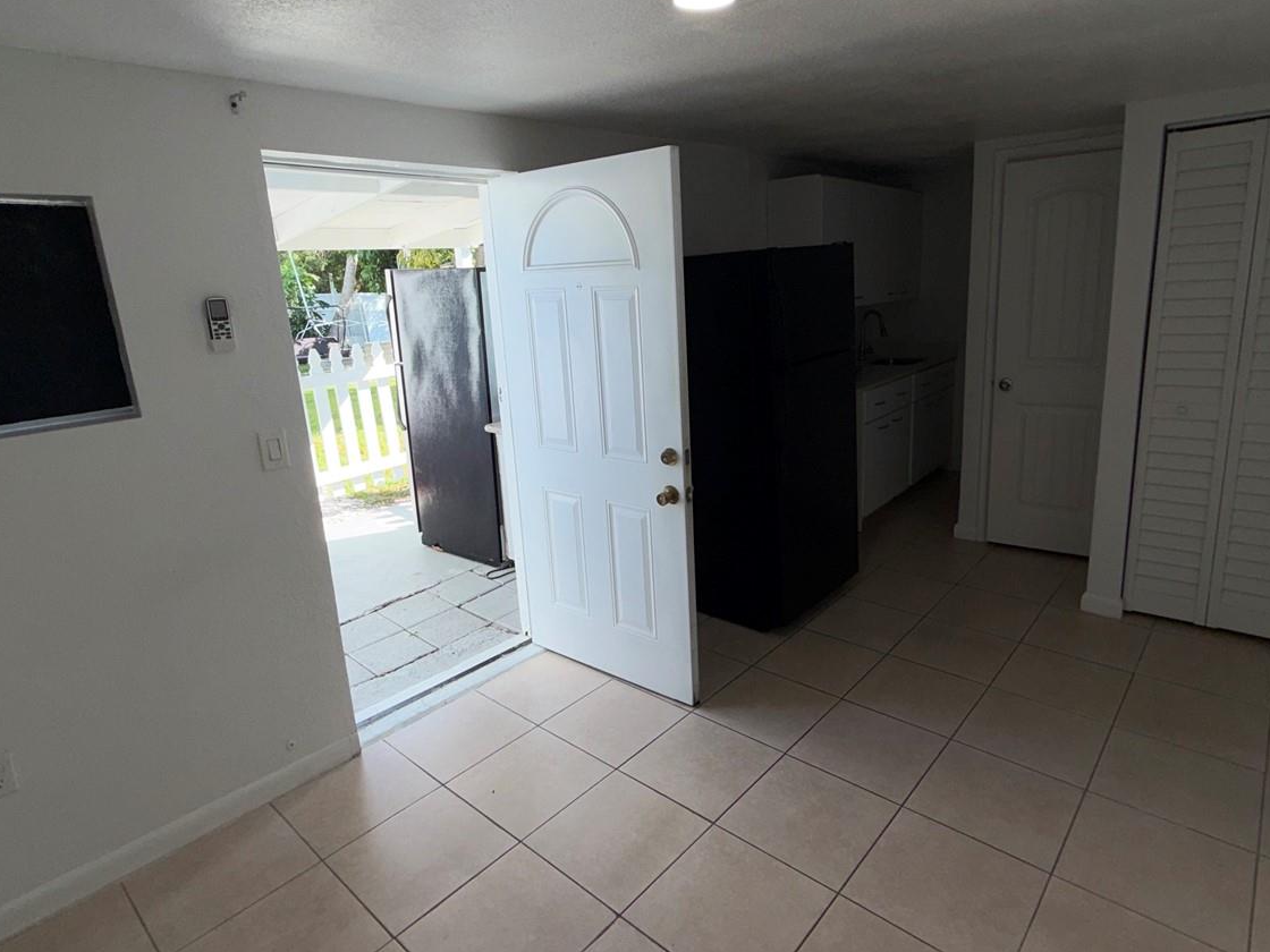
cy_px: 454
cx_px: 658
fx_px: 734
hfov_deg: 81.7
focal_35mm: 20
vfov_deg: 65.9
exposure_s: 1/169
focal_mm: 2.22
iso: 16
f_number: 2.2
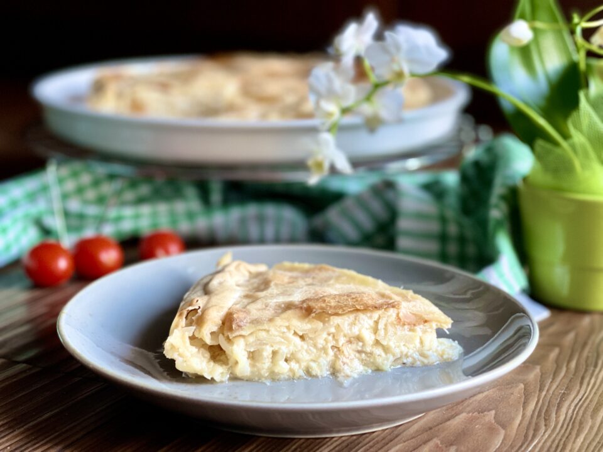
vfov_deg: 22.9
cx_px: 302
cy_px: 226
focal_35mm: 64
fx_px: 1115
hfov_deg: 30.3
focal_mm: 7.5
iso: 250
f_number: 2.2
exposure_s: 1/77
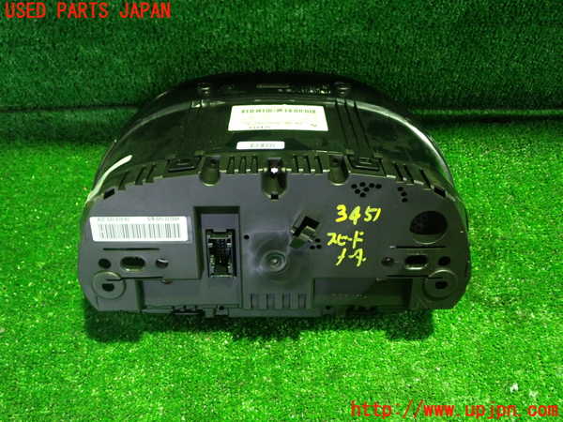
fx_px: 586
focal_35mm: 36
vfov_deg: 39.7
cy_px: 211
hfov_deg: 51.4
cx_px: 282
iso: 800
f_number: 2.5
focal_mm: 6.37
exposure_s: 1/10
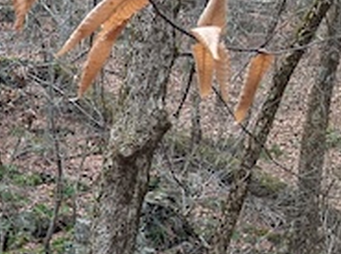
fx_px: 1150
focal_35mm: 117
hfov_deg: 14.5
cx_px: -300
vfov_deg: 12.1
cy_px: 363
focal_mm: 4.44
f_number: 1.8
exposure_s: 1/125
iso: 98
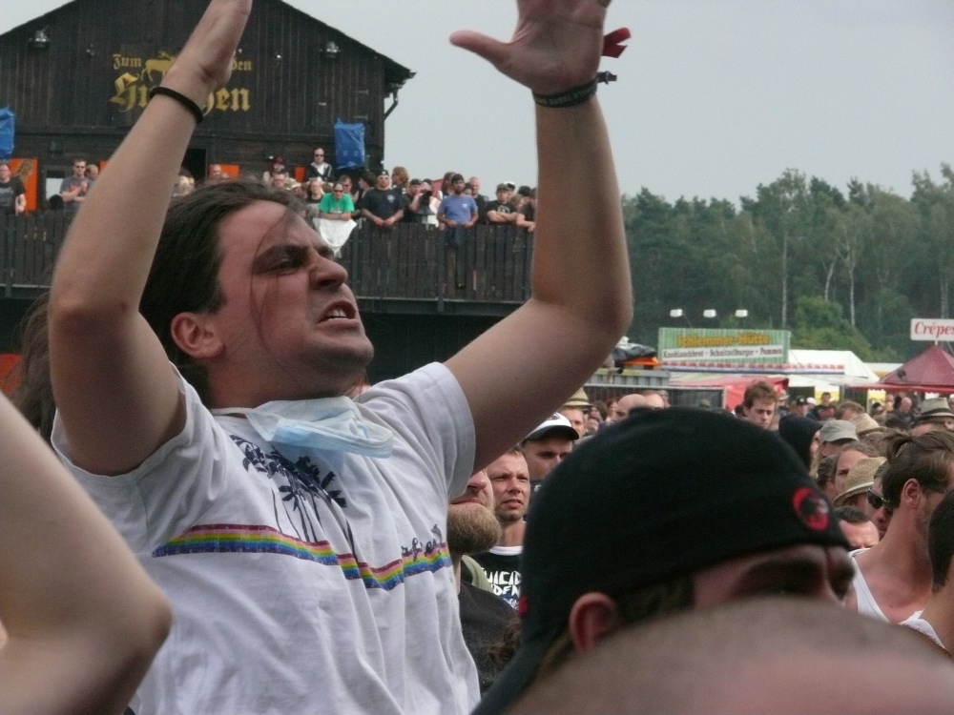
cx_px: 477
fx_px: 7193
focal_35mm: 261
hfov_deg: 7.6
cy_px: 358
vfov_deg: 5.7
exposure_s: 1/400
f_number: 8
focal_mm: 55.2
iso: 400
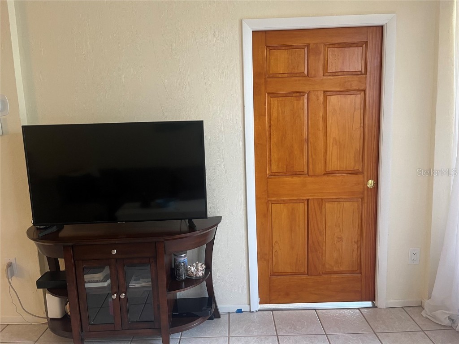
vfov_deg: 53.1
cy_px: 172
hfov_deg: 67.3
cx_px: 230
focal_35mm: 26
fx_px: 345
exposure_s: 1/60
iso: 160
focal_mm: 5.1
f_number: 1.6
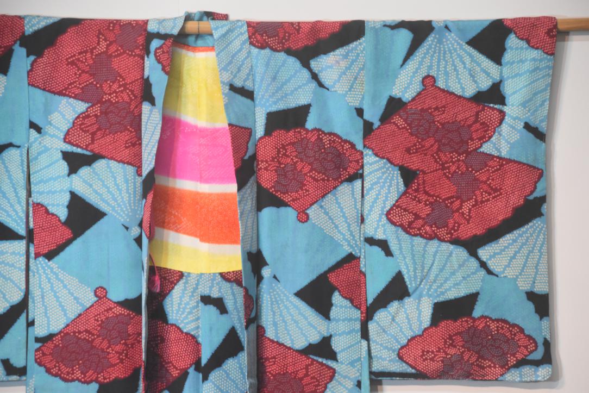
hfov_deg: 13.0
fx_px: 2577
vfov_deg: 8.7
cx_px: 294
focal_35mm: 158
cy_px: 196
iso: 2200
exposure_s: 1/60
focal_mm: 105
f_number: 5.6
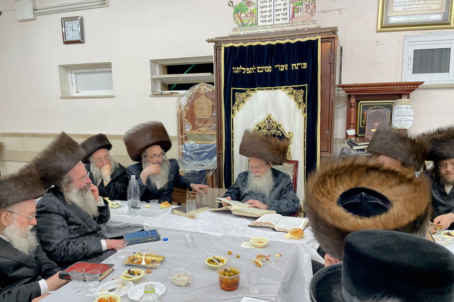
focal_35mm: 28
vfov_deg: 46.3
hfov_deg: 65.5
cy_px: 169
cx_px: 235
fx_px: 353
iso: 80
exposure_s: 1/100
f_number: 1.6
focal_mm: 4.2
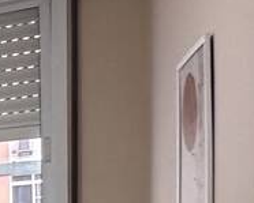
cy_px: 292
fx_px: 797
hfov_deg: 10.0
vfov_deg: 13.8
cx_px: -604
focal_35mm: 106
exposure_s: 1/60
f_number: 2.2
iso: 160
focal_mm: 2.22
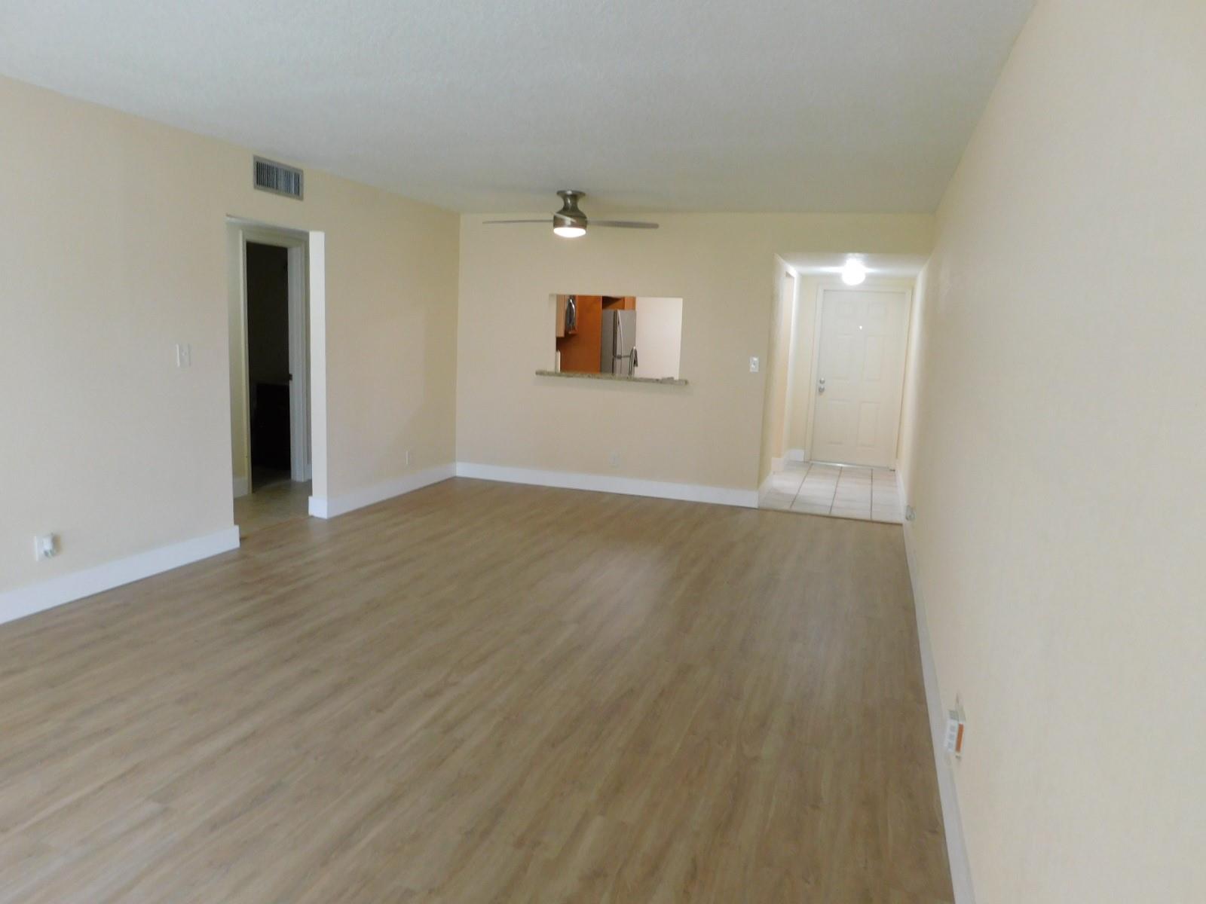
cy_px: 452
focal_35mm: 23
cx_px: 603
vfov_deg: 58.9
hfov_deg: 73.9
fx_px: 801
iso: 250
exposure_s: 1/30
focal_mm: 4
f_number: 3
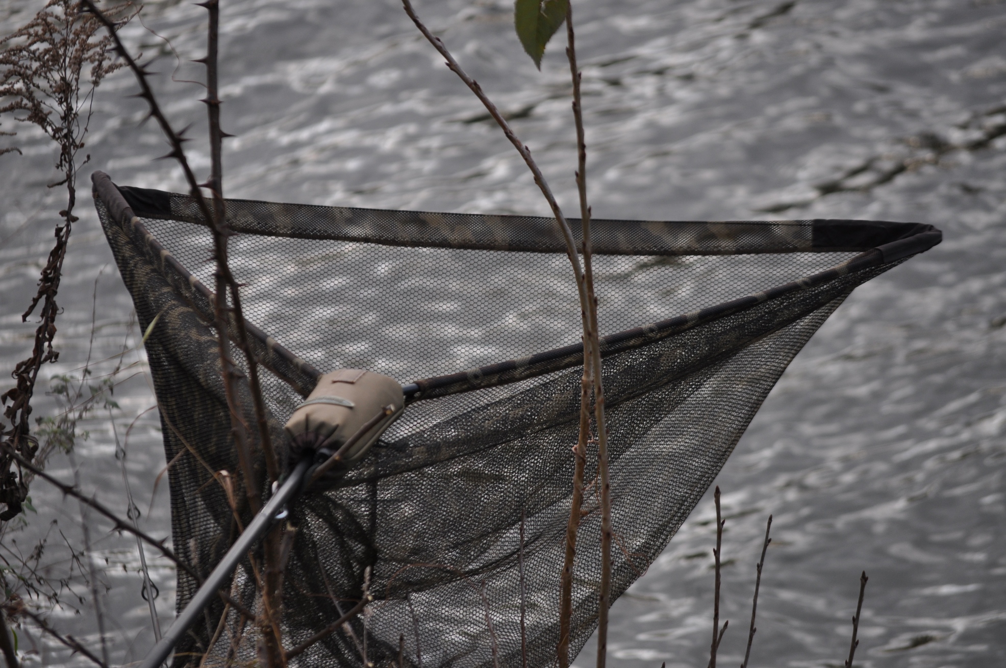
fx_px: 6699
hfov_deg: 8.6
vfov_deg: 5.7
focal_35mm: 240
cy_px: 334
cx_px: 503
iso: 280
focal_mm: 160
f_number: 5.6
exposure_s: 1/500
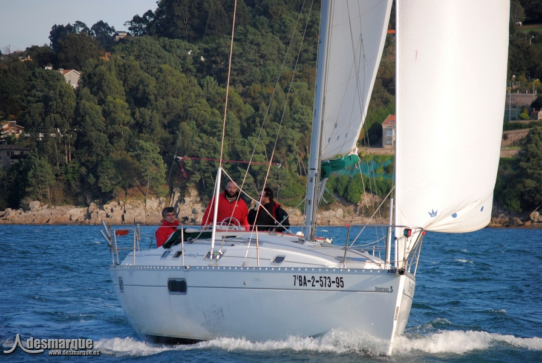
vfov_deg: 6.8
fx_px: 3053
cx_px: 271
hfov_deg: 10.1
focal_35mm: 202
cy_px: 182
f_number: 5
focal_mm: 135
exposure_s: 1/640
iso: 200
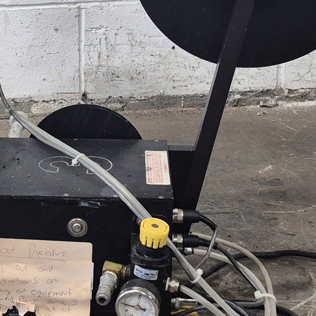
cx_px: 41
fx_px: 919
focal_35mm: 89
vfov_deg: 19.4
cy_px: 92
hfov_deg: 19.2
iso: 320
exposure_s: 1/120
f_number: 1.8
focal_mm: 5.4
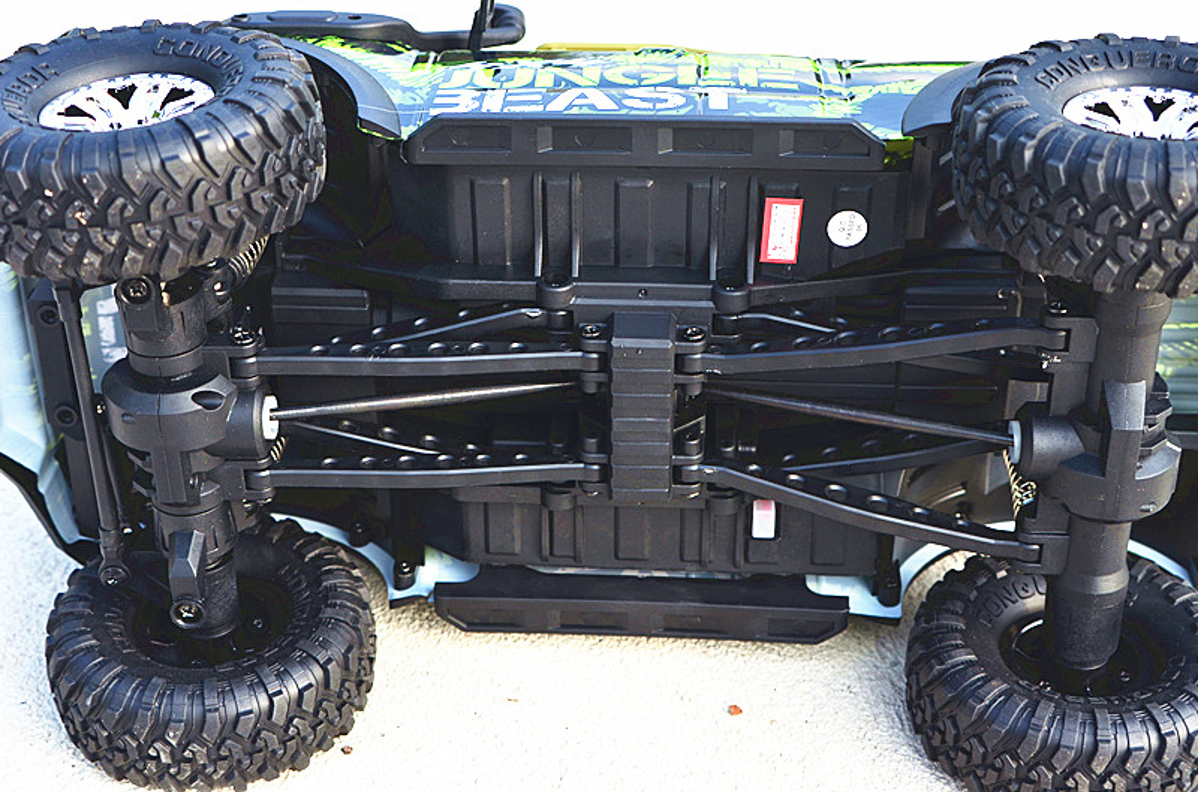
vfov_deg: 21.5
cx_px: 599
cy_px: 396
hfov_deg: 32.0
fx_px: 2091
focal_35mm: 63
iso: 100
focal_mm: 42
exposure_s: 1/160
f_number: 5.6
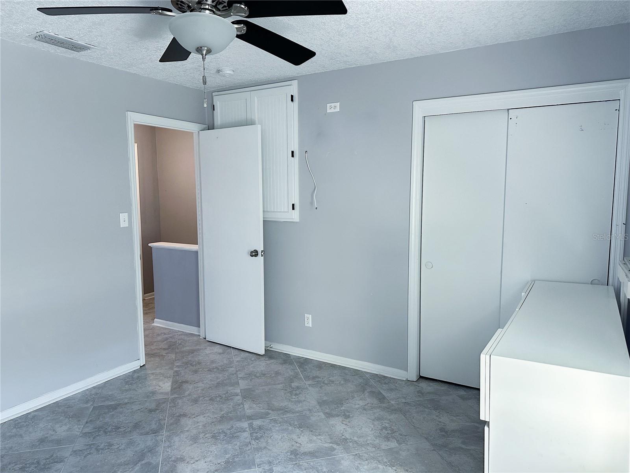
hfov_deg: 71.6
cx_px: 315
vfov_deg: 56.8
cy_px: 236
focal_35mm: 24
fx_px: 437
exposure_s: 1/90
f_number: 1.78
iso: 250
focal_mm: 6.86
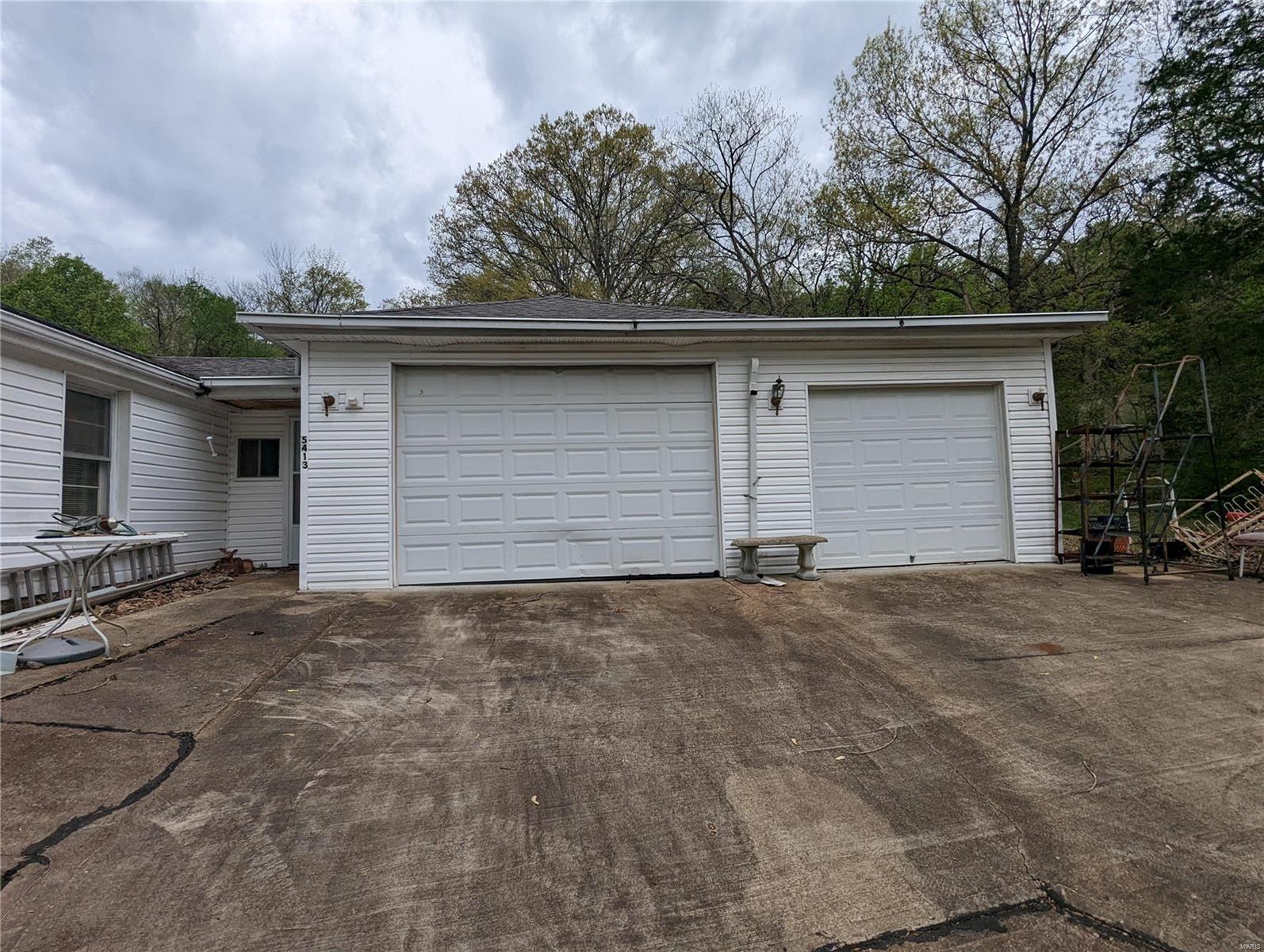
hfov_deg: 94.4
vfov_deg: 78.2
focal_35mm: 16
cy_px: 476
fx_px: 585
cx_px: 632
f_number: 2.2
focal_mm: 2.35
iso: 53
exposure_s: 1/1056
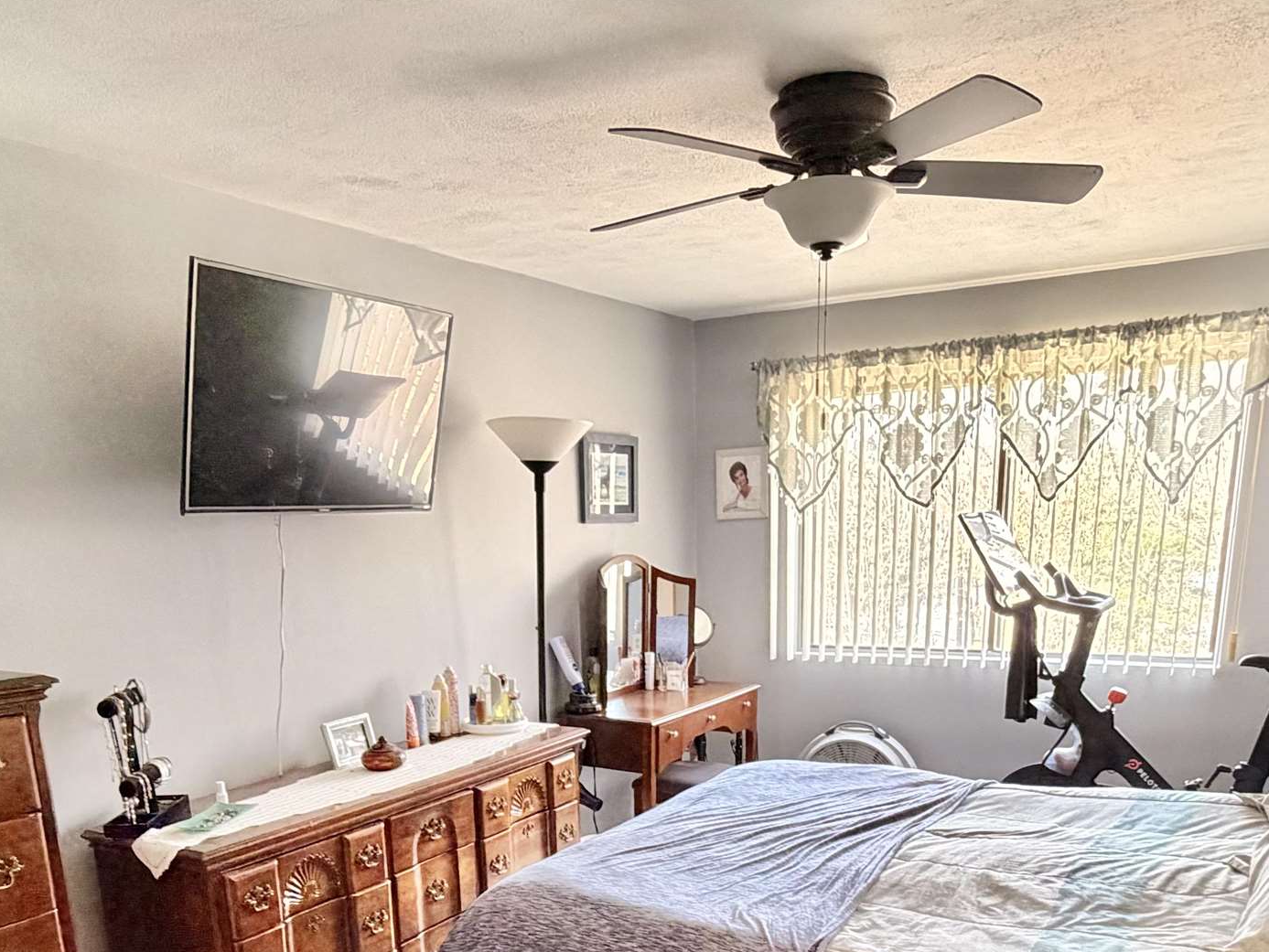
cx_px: 610
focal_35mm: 31
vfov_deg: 41.8
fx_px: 1137
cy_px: 857
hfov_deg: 58.3
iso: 400
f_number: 2.2
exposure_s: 1/60
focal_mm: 2.22
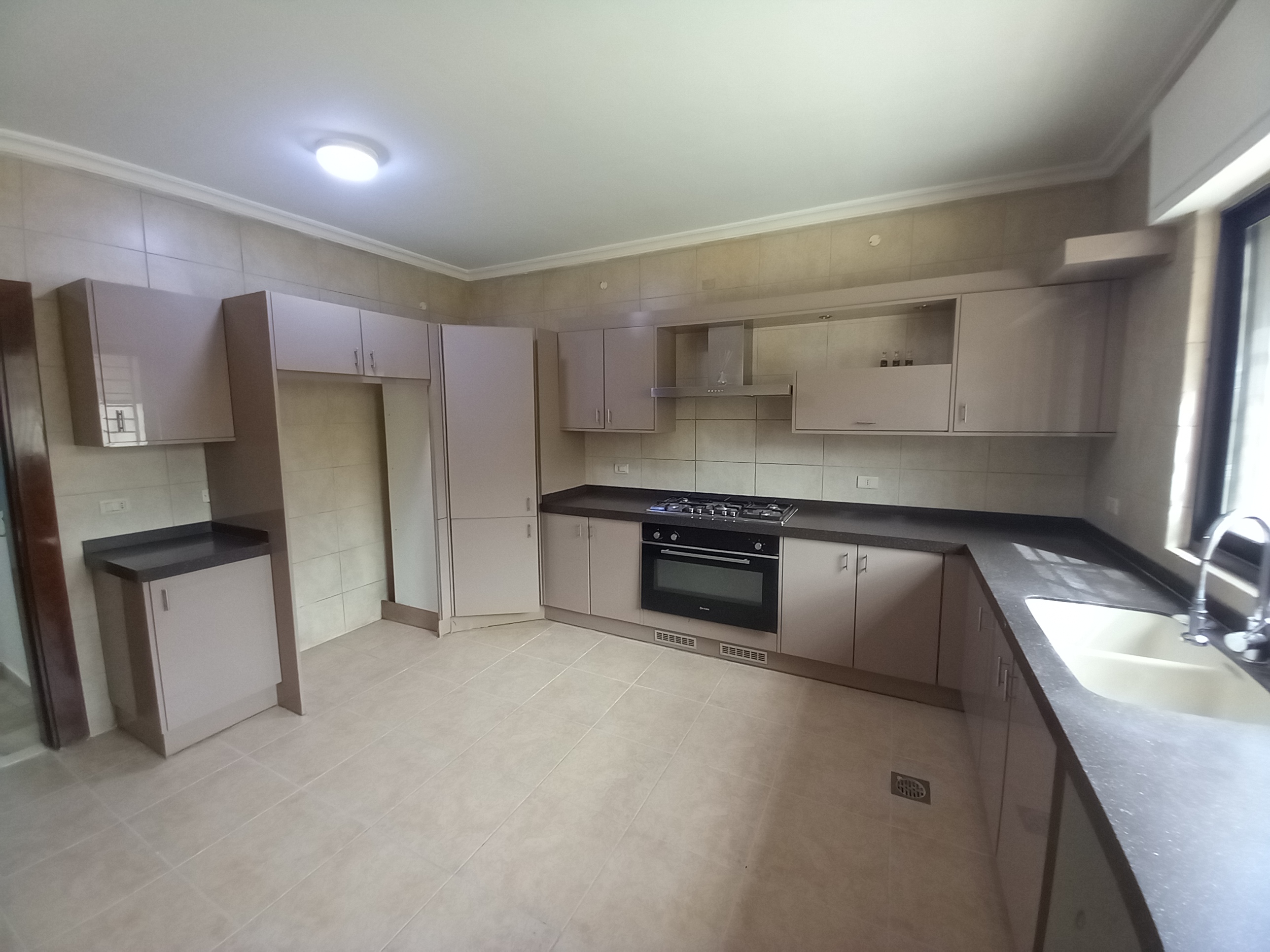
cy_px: 476
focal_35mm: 13
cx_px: 635
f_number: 2.2
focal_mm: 1.13
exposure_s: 1/50
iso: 100
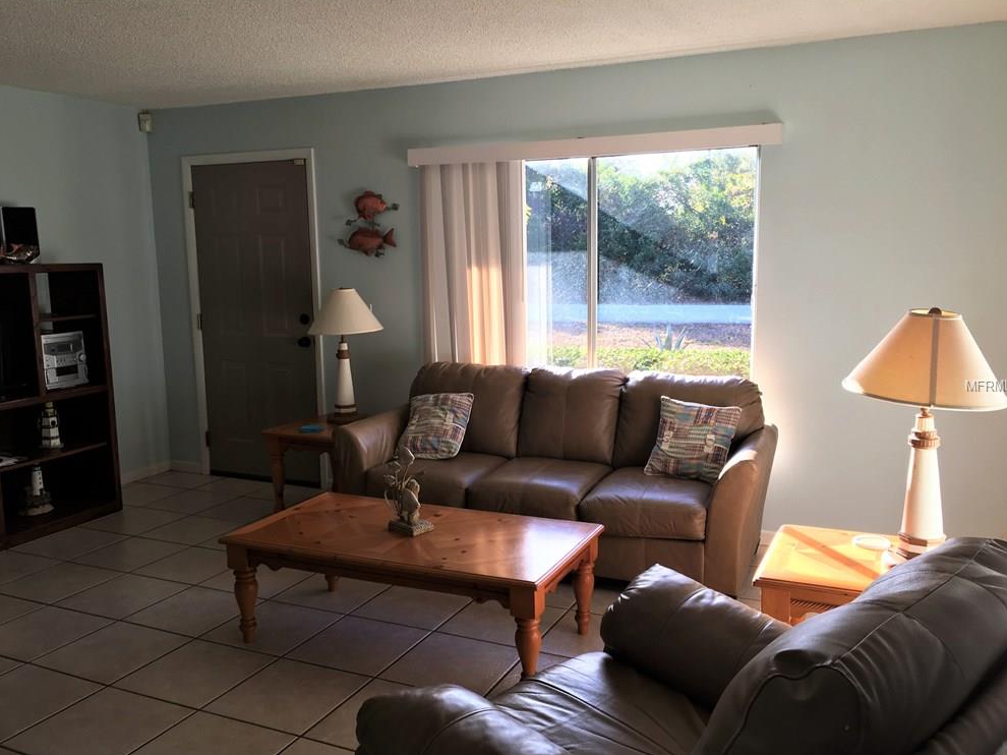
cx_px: 506
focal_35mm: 30
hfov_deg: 60.0
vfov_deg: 46.8
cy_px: 386
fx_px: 873
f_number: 2.2
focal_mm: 4.15
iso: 25
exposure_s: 1/120
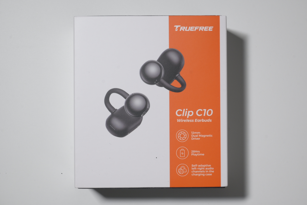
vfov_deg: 21.6
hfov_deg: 31.9
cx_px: 154
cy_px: 102
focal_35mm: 63
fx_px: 537
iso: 160
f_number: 10
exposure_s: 1/2.5
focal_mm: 42
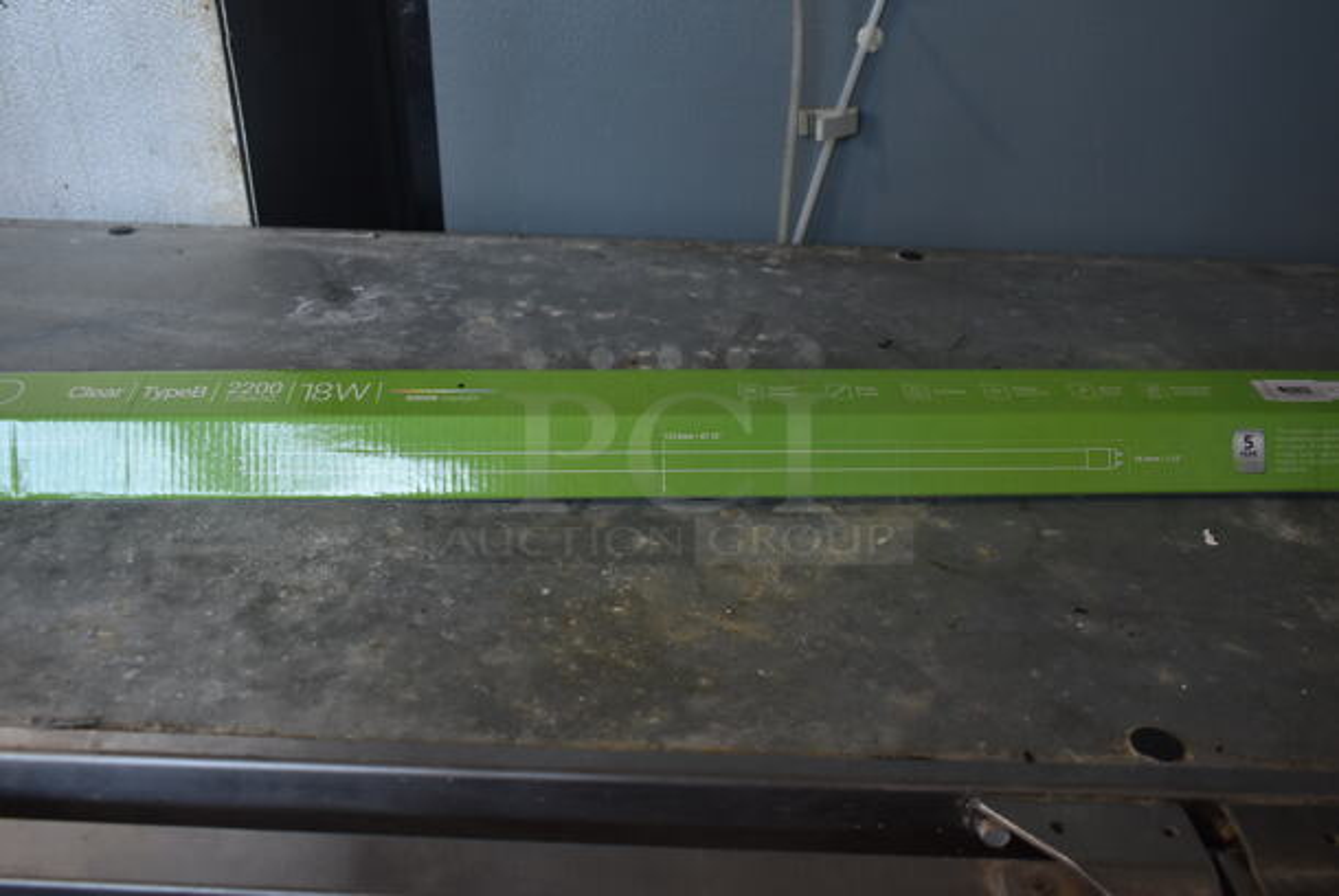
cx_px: 670
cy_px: 448
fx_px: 1117
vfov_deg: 43.7
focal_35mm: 30
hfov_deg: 61.9
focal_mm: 20
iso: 640
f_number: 5.6
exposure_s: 1/60
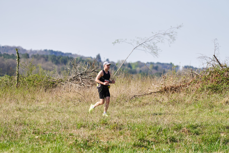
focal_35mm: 200
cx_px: 114
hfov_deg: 10.3
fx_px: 1273
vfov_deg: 6.9
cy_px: 76
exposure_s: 1/2000
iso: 250
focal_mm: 200
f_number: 4
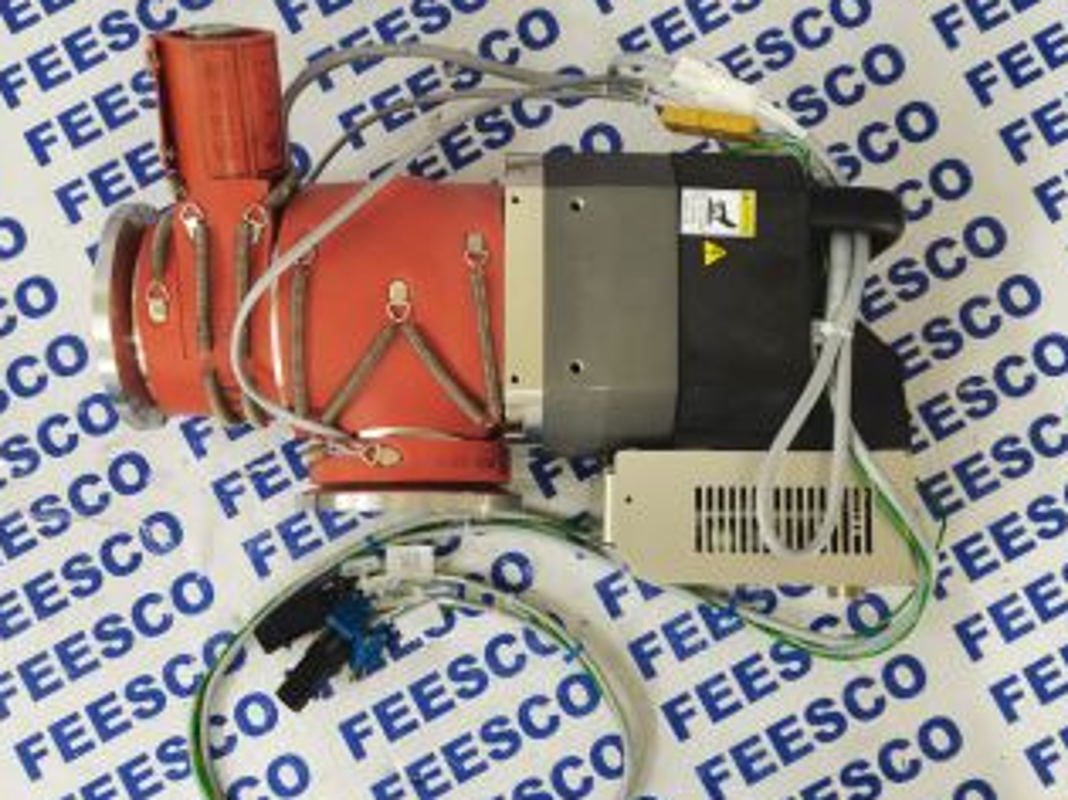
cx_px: 485
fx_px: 1018
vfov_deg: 42.8
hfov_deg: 55.3
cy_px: 461
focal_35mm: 33
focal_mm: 5.58
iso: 400
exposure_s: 1/25.7
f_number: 1.8
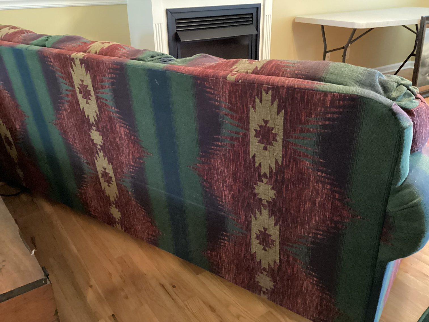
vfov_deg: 45.4
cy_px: 161
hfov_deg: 58.3
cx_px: 214
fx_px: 384
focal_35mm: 31
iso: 640
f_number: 2.4
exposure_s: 1/15
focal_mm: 3.3
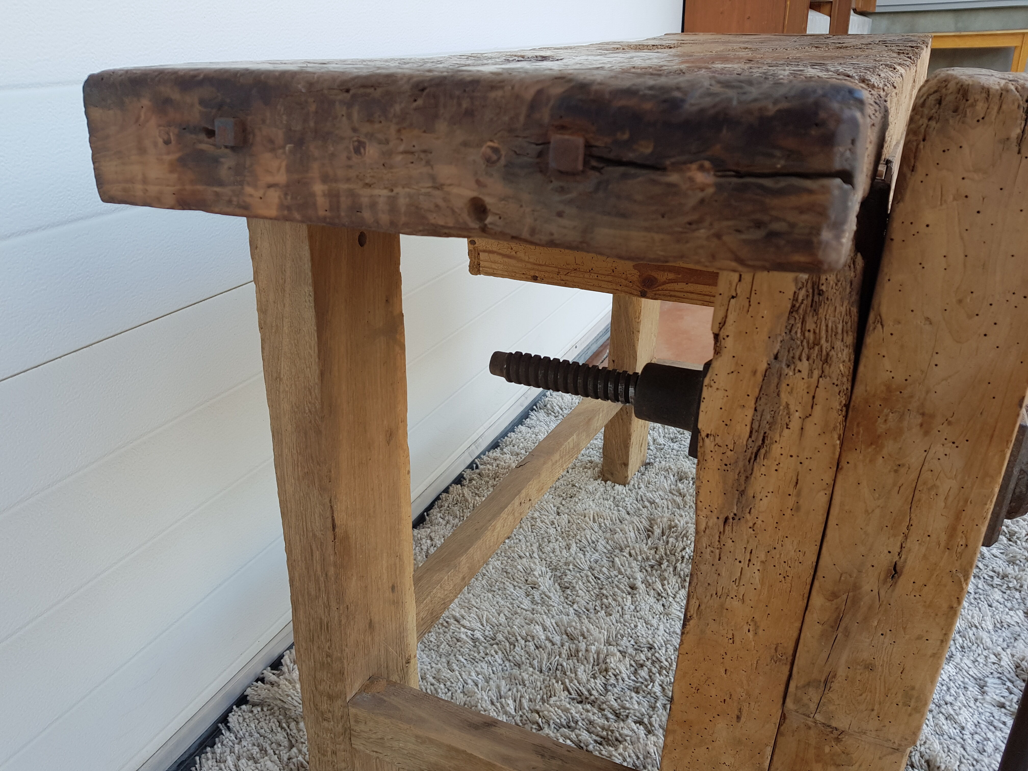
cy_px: 386
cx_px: 514
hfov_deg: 67.3
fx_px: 772
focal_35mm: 26
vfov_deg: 53.1
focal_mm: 4.2
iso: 40
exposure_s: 1/154
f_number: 1.7
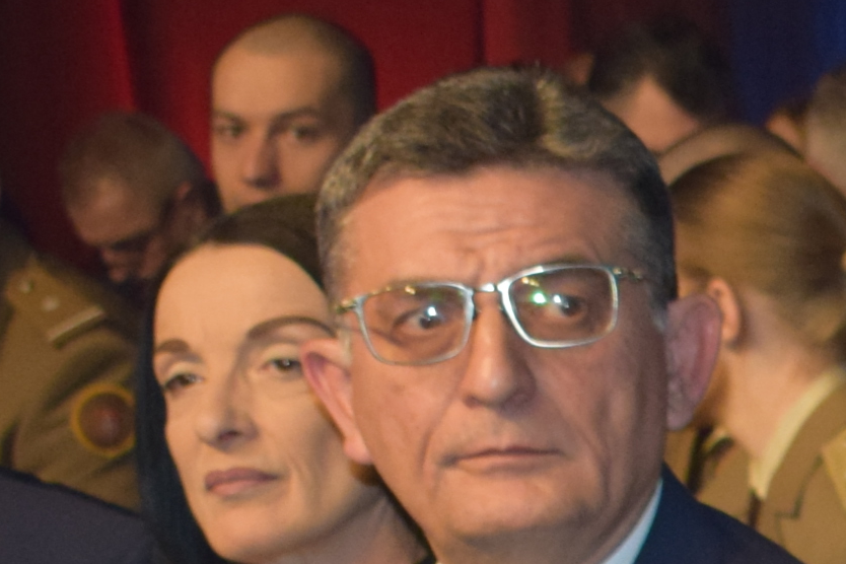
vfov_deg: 4.9
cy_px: 1004
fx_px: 6462
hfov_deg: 7.2
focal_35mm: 275
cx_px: 1784
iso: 1100
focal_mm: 34
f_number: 4.5
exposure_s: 1/60
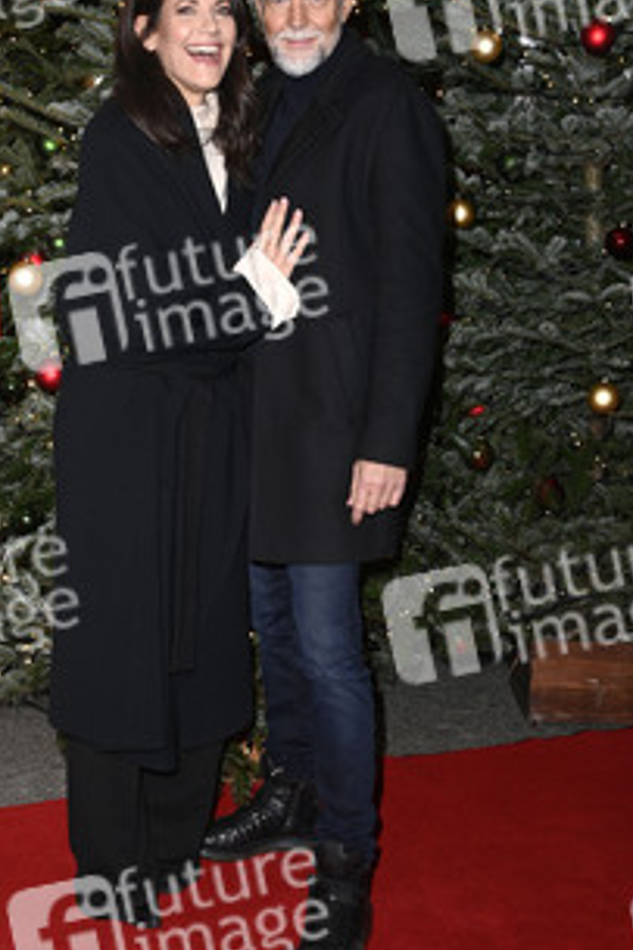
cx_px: 259
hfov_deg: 24.6
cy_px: 455
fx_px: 1452
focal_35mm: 55
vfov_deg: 36.3
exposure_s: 1/250
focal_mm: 42
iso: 1250
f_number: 5.6
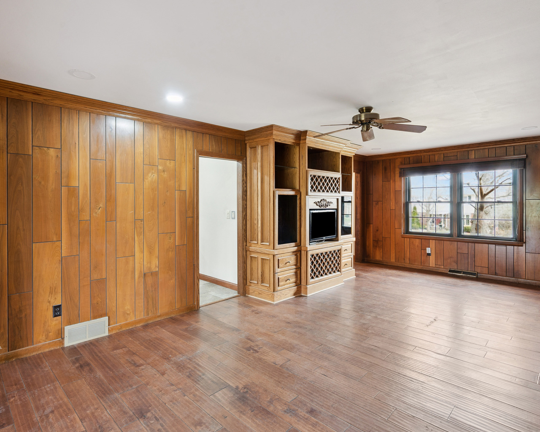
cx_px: 261
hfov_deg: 83.3
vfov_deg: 70.8
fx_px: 304
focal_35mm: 19
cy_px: 213
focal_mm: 16
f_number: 9
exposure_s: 1/4
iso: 400
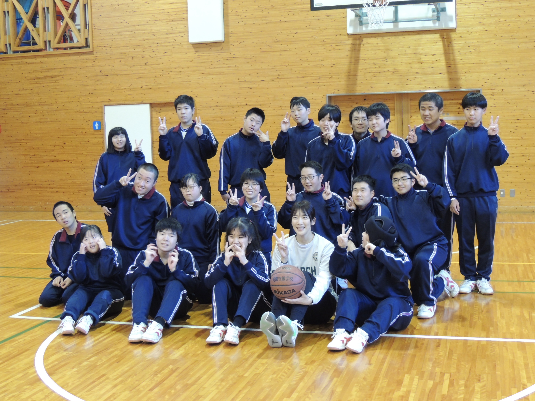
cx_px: 273
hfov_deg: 38.9
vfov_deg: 29.7
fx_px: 757
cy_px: 199
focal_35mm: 49
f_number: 3.5
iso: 400
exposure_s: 1/13
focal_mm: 8.3
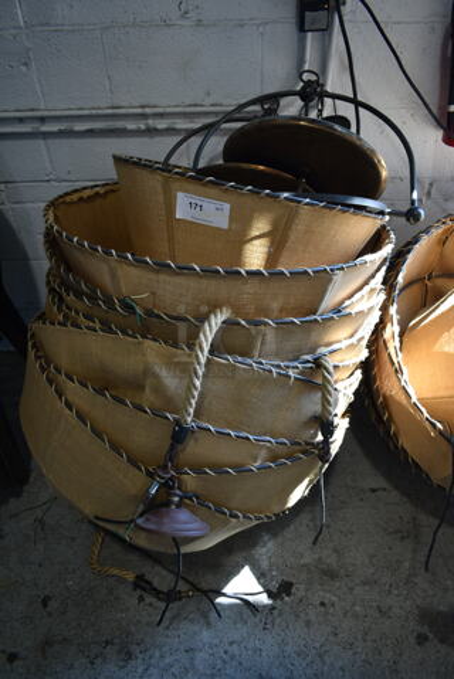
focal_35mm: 27
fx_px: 510
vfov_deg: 67.4
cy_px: 340
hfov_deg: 48.0
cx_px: 227
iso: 100
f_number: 3.5
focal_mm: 18
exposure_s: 1/40
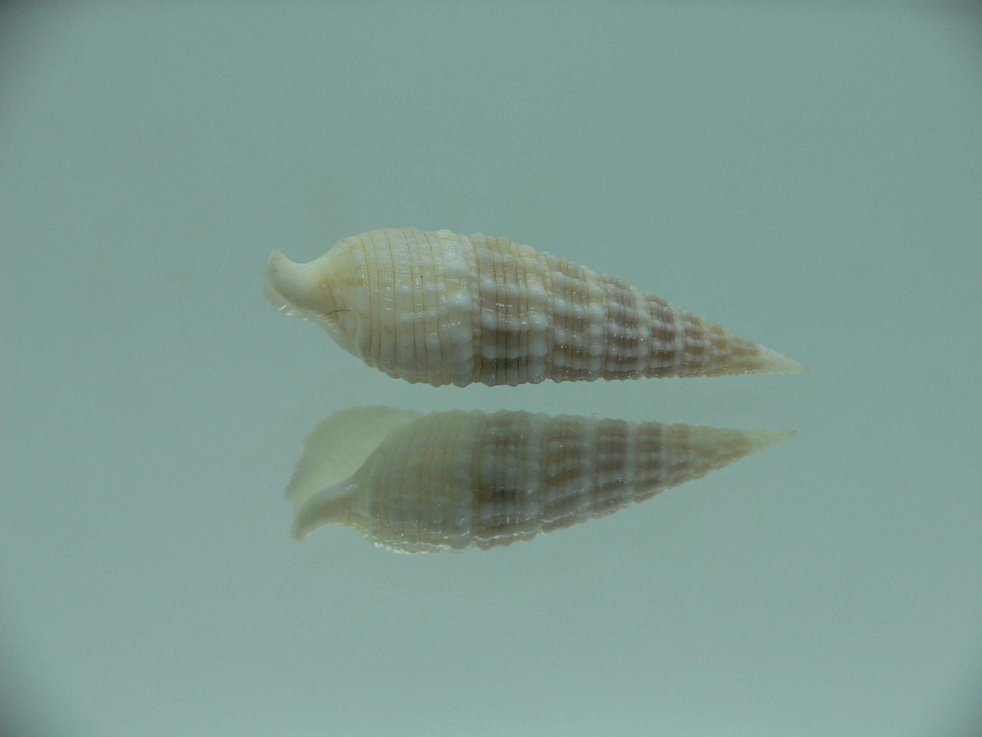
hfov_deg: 52.6
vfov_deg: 40.7
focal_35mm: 35
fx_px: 993
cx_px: 491
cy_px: 368
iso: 80
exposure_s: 1/80
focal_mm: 4.6
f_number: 2.8
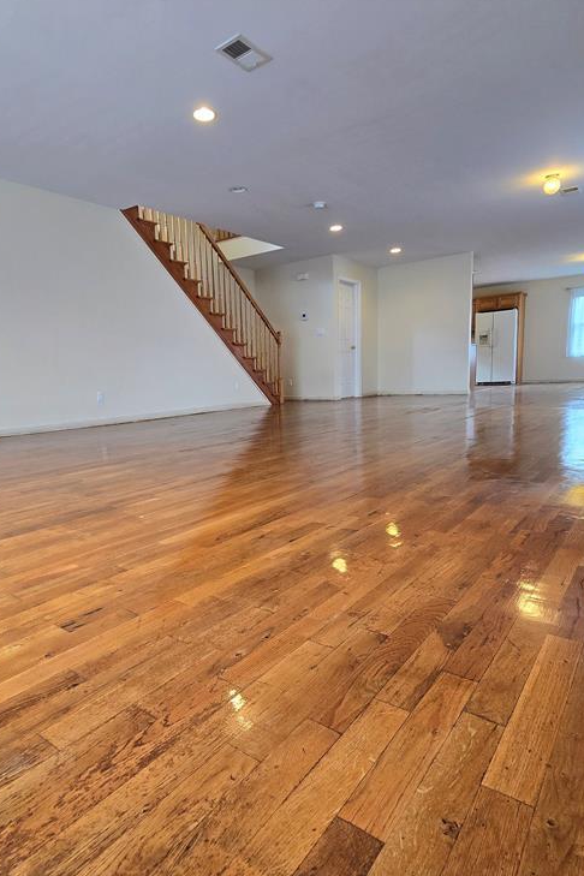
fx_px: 462
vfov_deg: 86.9
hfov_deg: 64.3
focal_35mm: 19
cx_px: 251
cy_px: 453
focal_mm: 2.2
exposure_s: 1/60
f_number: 2.2
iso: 100
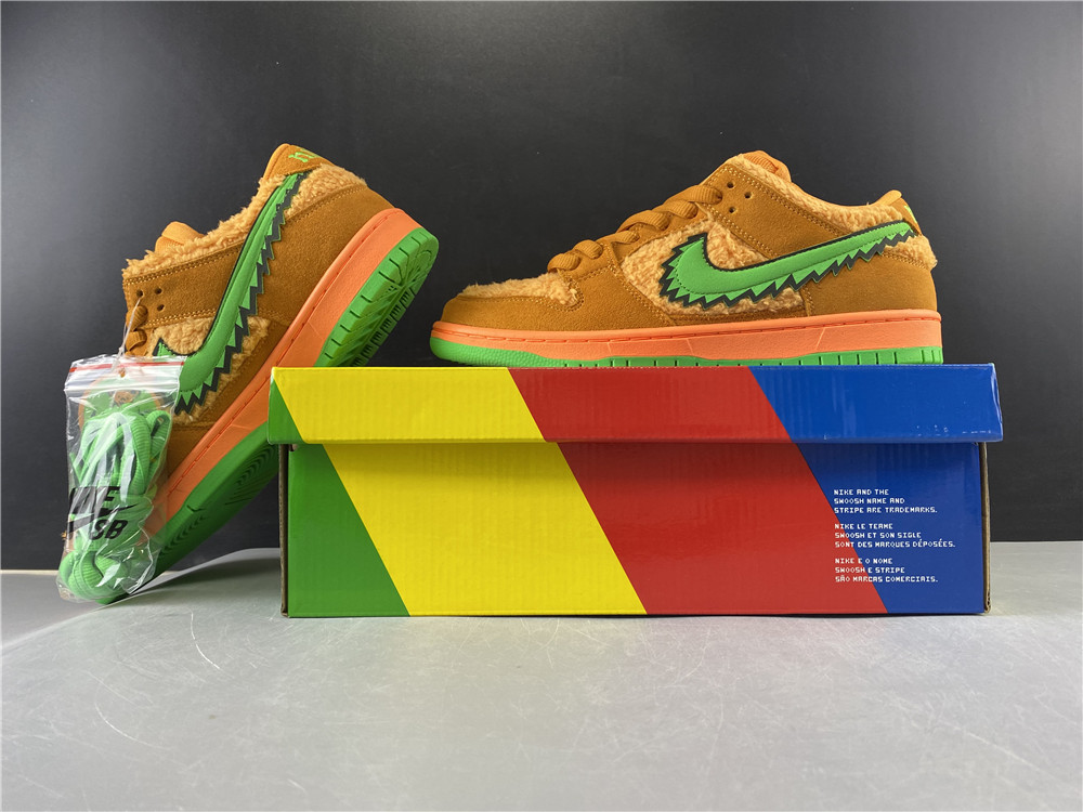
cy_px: 406
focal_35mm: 26
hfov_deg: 67.3
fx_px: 813
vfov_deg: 53.1
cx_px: 542
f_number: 1.8
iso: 100
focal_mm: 4.25
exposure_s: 1/50
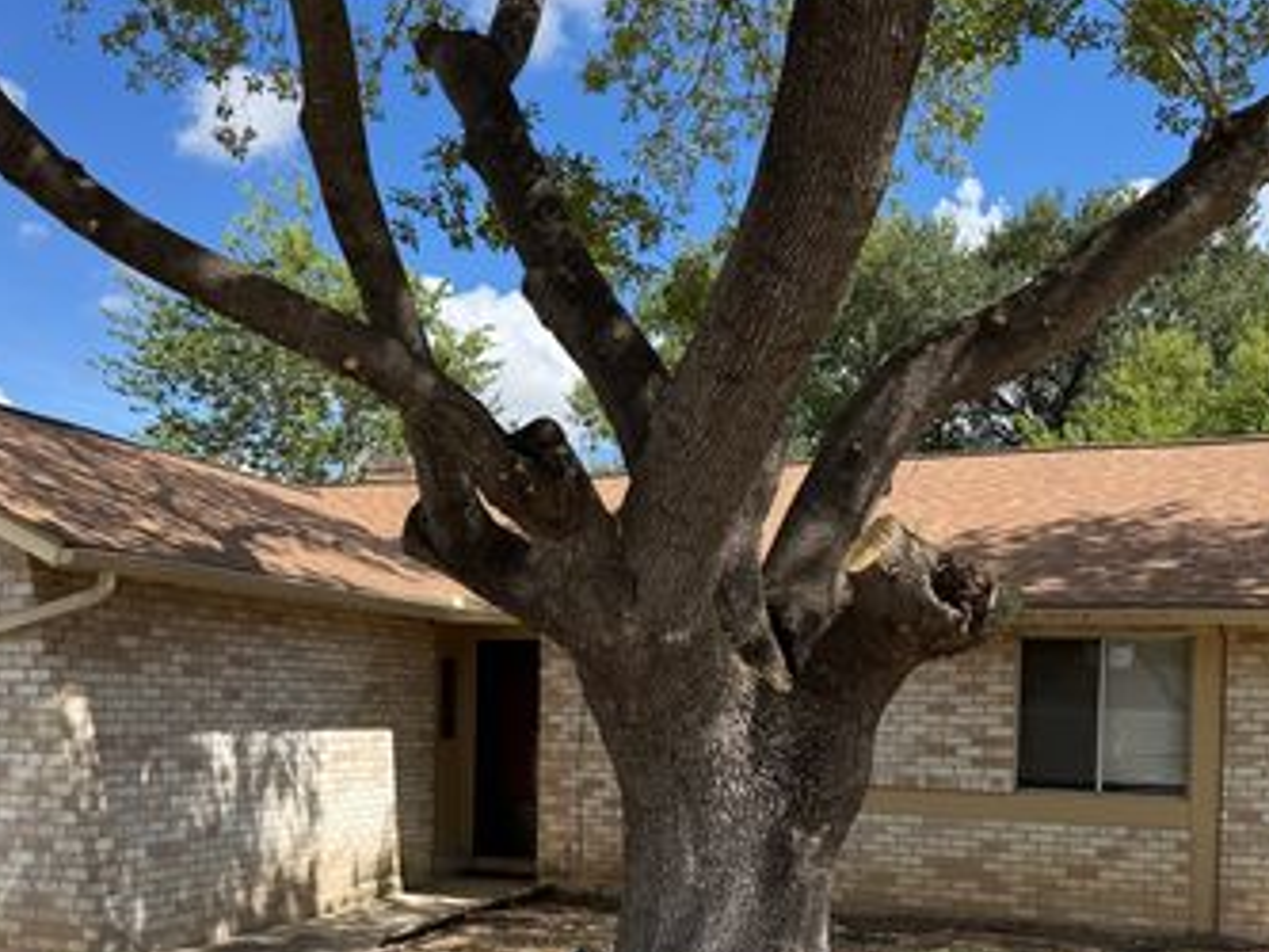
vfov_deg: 38.9
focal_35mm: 36
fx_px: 1320
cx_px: 564
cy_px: 687
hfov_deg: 51.2
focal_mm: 6.76
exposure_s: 1/2252
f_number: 1.78
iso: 80
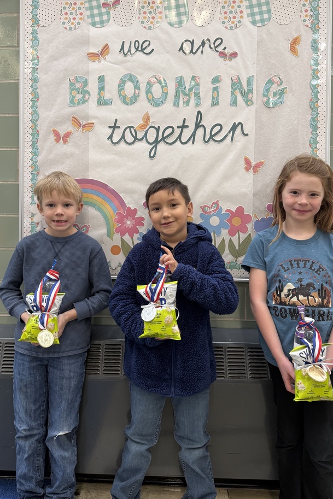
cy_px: 224
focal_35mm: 28
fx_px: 388
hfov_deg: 46.3
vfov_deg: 65.3
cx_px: 149
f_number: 1.78
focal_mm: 6.76
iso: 200
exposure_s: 1/60
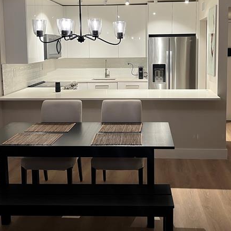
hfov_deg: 39.9
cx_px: 132
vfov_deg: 39.6
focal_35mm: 42
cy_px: 77
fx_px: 317
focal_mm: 5.7
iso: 125
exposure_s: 1/60
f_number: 1.5
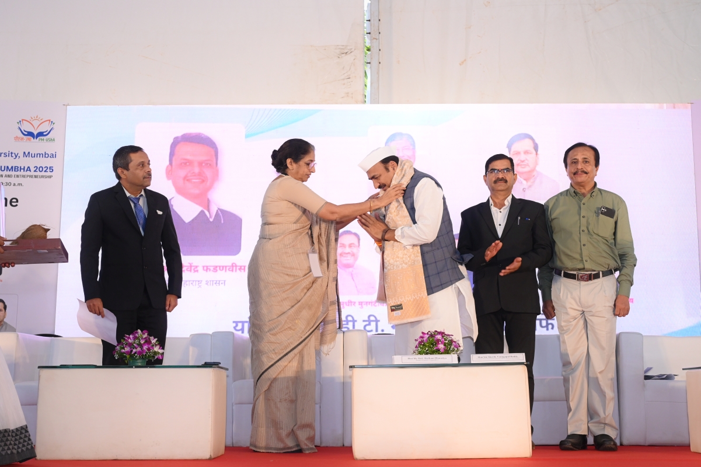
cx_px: 350
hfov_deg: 43.6
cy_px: 234
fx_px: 876
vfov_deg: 29.8
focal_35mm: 45
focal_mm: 45
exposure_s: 1/125
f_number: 5.6
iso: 2000
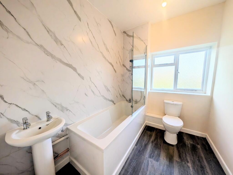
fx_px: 81
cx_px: 116
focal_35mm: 12
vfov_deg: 94.6
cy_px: 88
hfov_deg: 110.5
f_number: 1.7
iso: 51
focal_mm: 2.02
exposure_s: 1/364
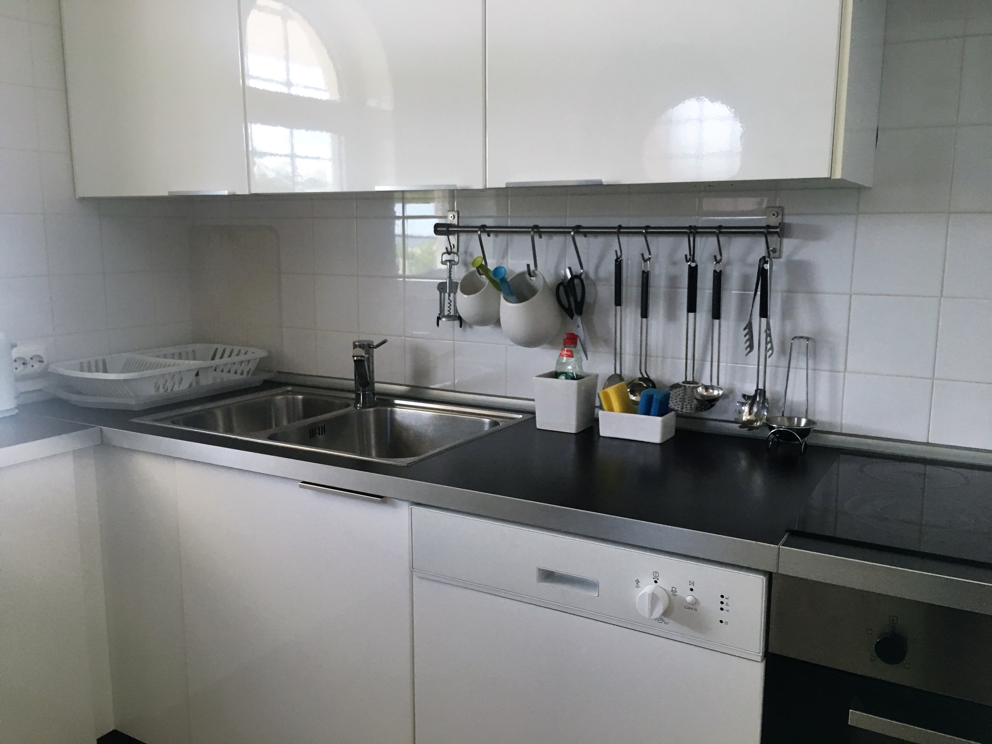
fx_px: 831
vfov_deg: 48.2
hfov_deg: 61.7
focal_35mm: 29
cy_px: 372
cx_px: 496
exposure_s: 1/33
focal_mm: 4.15
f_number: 2.2
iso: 64
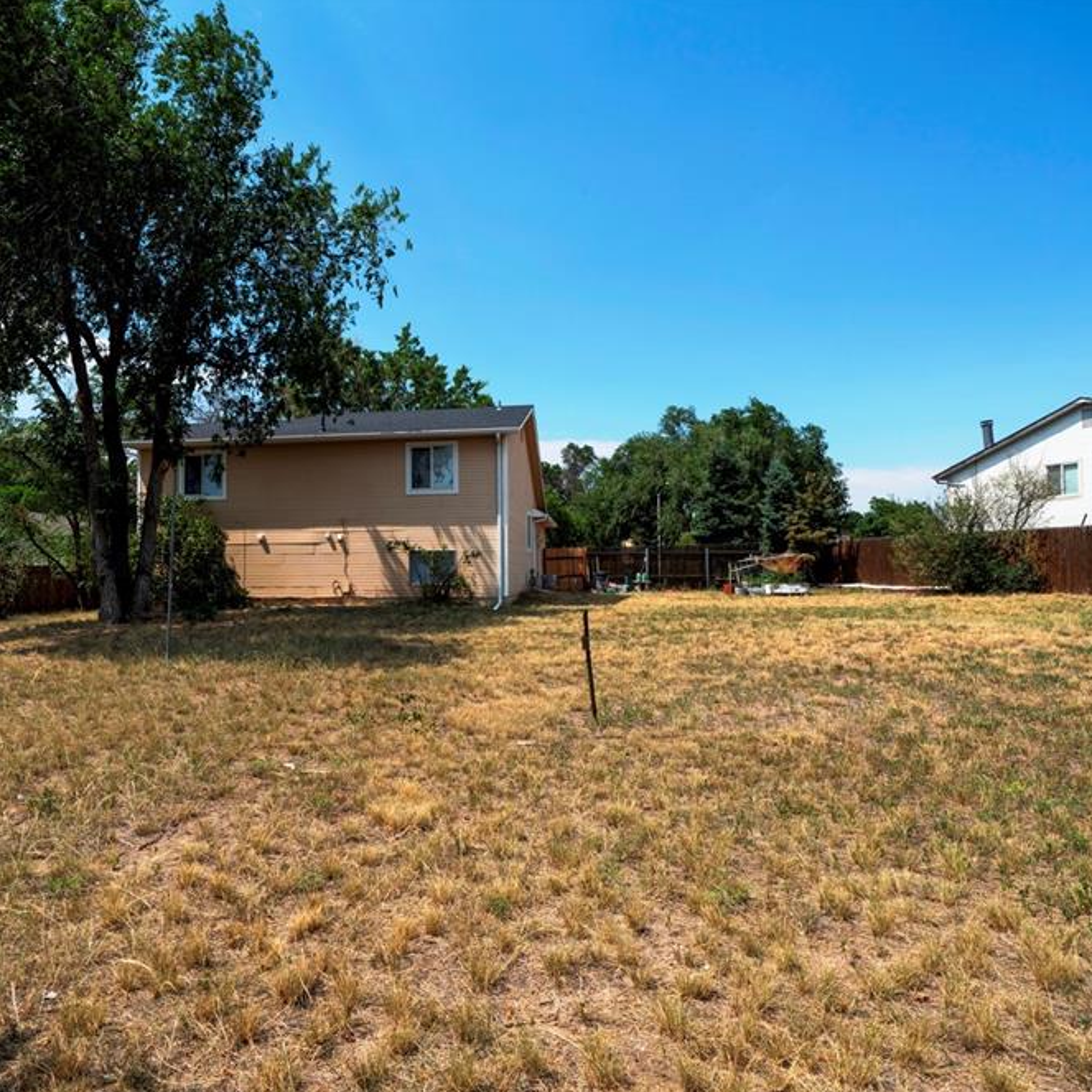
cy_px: 557
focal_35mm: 21
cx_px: 473
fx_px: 749
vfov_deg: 72.1
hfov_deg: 71.8
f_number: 16
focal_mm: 16
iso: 100
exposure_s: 1/80
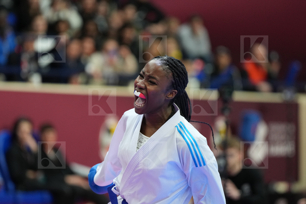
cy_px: 102
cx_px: 153
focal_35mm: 286
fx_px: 2431
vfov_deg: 4.8
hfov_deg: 7.2
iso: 2000
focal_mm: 191
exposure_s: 1/1000
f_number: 2.8
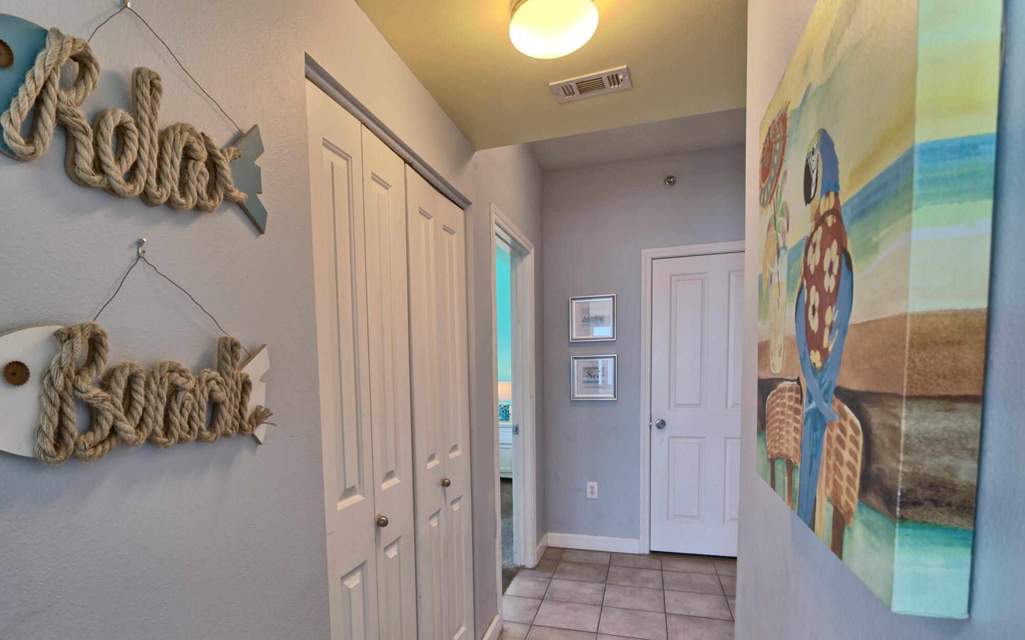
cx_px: 446
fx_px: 559
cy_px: 427
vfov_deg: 58.3
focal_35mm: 20
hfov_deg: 84.6
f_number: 8
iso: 500
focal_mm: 13
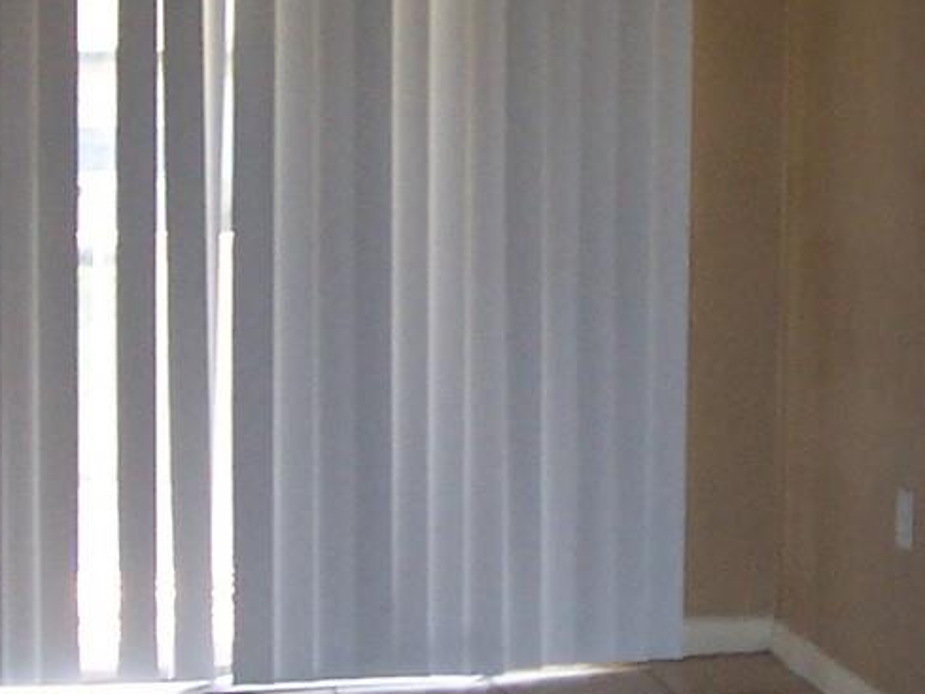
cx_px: 637
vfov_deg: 12.2
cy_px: 253
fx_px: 3234
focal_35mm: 121
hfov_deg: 16.2
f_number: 2.8
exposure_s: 1/60
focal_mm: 5.6
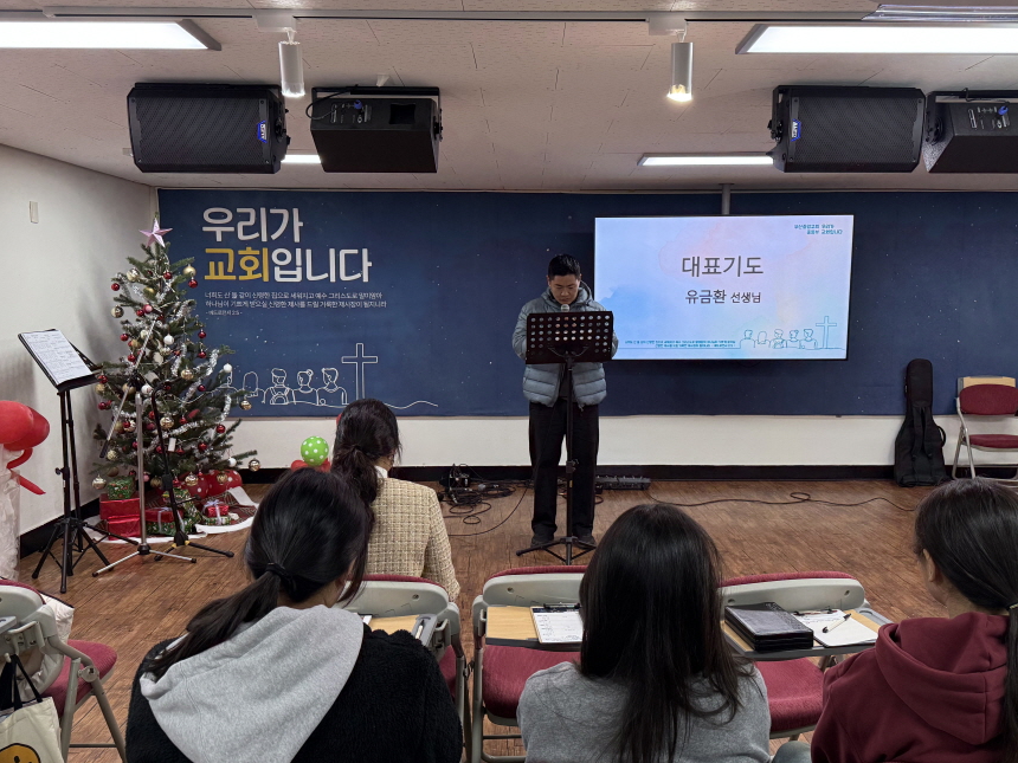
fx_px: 823
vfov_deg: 49.7
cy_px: 363
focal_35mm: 28
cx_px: 549
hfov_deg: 63.4
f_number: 1.78
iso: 200
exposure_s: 1/120
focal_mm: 6.76
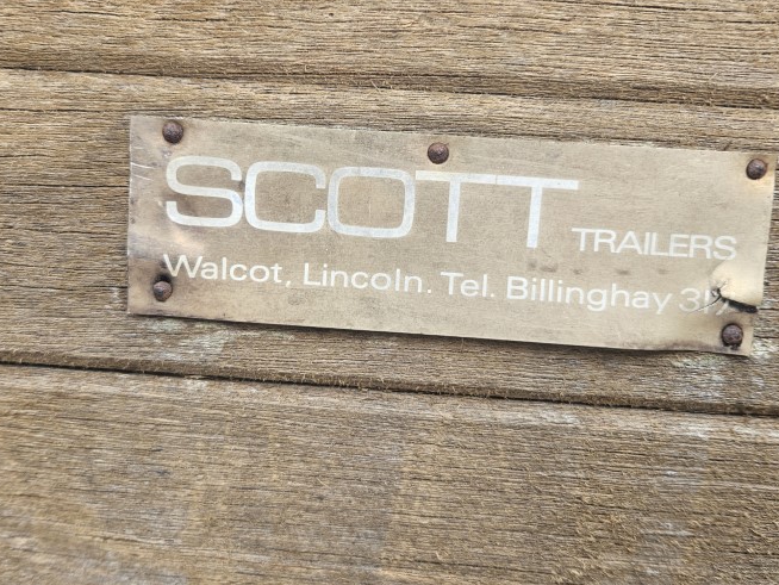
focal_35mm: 36
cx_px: 354
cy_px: 242
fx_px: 810
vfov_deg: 39.6
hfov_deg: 51.3
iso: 40
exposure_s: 1/433
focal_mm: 5.4
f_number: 1.8
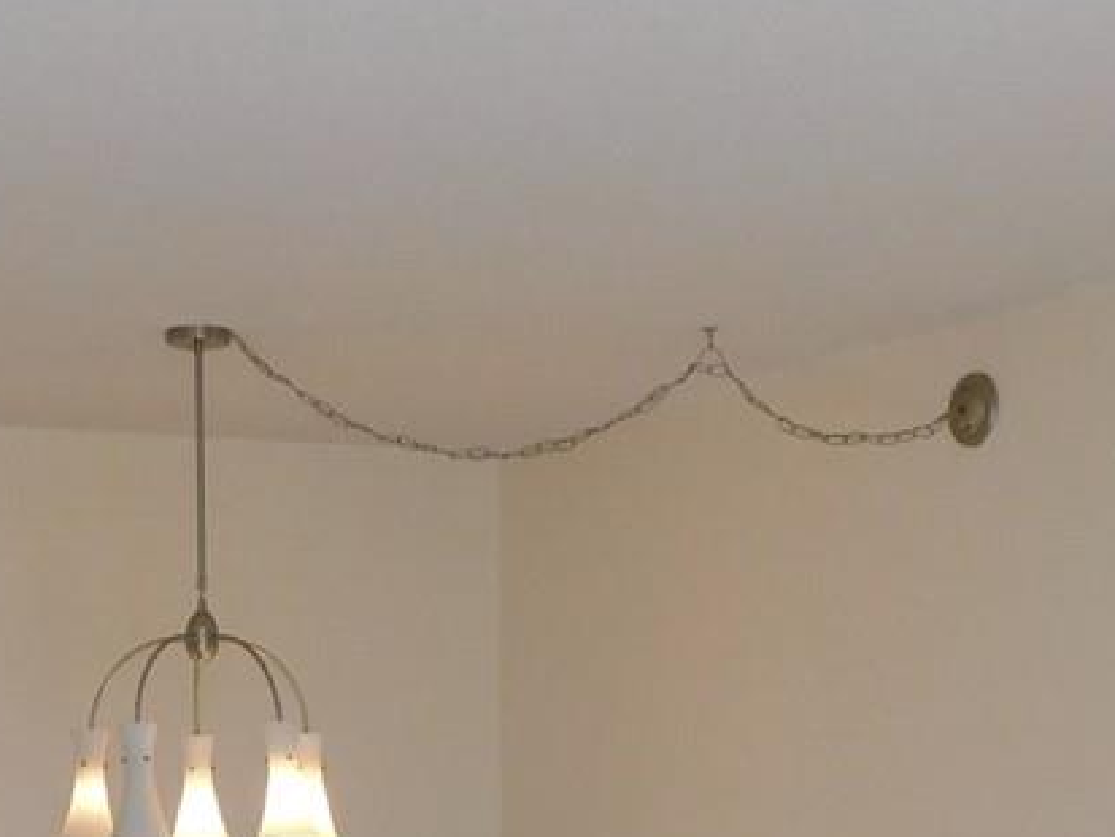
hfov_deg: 21.9
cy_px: 1156
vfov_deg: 15.6
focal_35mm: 89
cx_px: 351
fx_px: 2868
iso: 125
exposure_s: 1/50
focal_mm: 4
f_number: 3
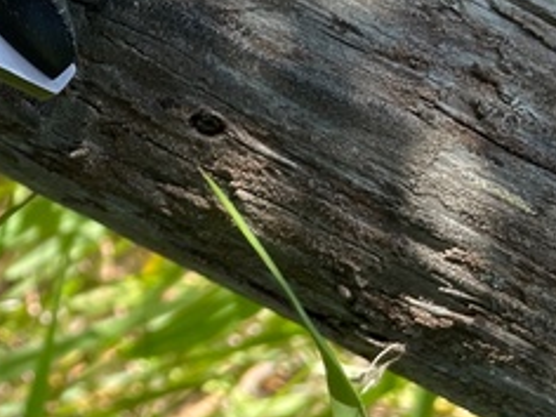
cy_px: 59
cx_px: -186
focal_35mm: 88
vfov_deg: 16.6
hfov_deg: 20.2
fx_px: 1413
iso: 32
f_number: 1.6
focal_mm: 4.2
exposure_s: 1/673
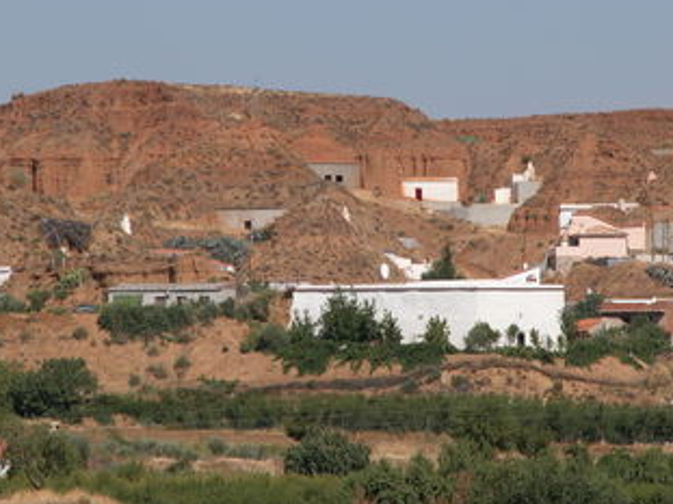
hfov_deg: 5.5
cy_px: 197
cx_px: 387
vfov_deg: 4.1
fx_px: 6996
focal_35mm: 360
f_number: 6.6
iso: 100
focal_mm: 71.2
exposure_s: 1/579
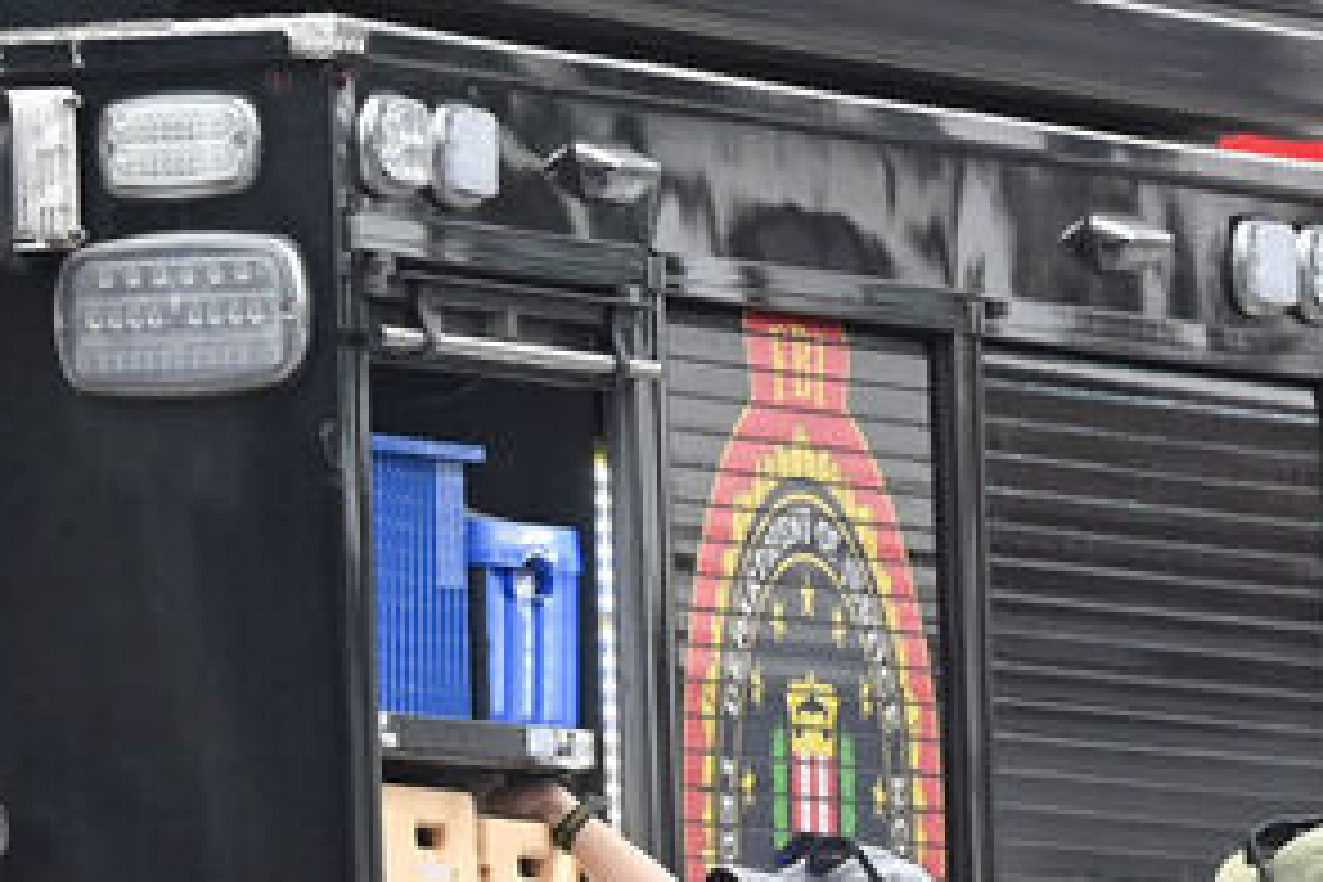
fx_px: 44978
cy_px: 610
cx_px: 842
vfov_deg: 1.1
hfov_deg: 1.7
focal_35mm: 1224
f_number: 4.5
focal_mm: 300
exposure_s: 1/1000
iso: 1000
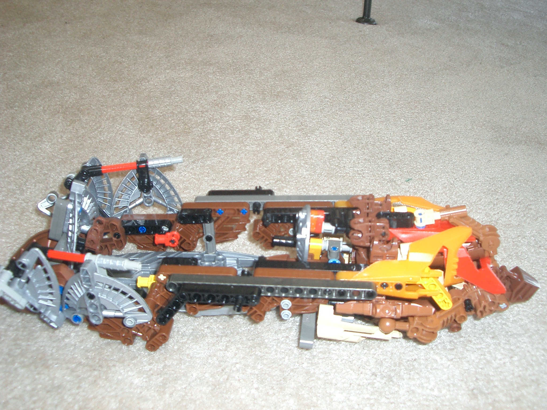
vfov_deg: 35.1
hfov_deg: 45.8
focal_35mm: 41
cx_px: 274
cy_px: 205
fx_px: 648
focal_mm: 6.8
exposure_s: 1/40
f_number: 2.8
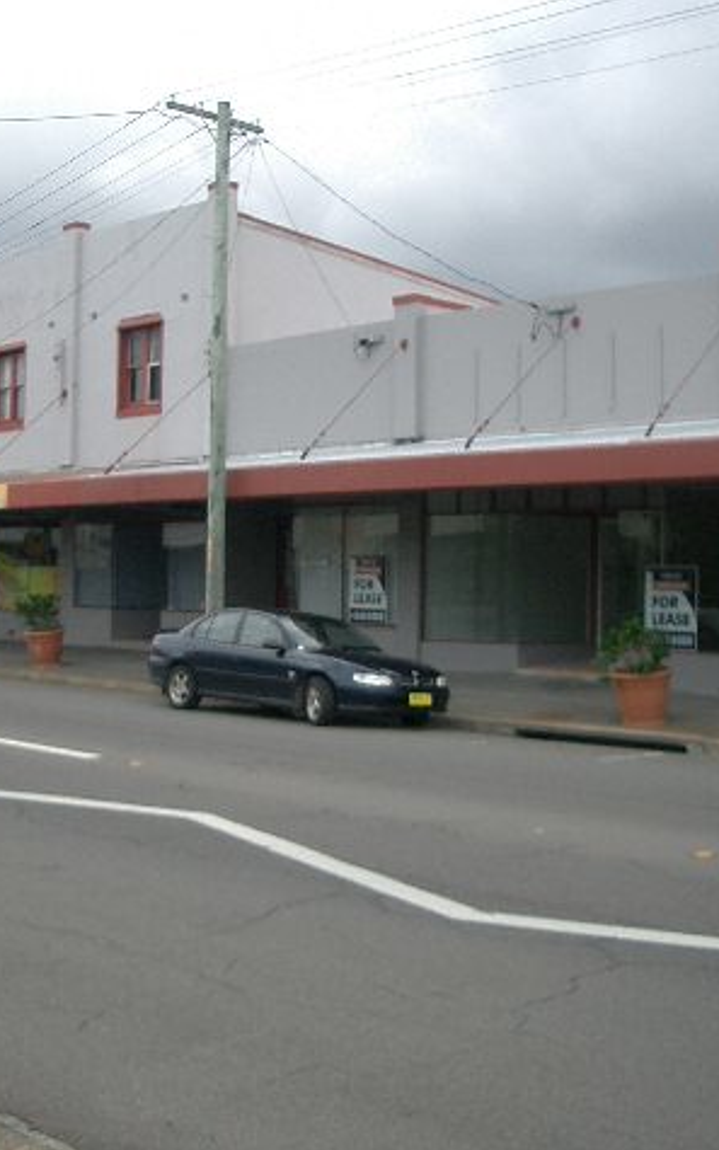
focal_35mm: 50
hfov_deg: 25.8
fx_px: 1567
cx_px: 315
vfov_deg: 40.3
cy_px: 571
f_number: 2.6
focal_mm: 5.8
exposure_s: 1/800
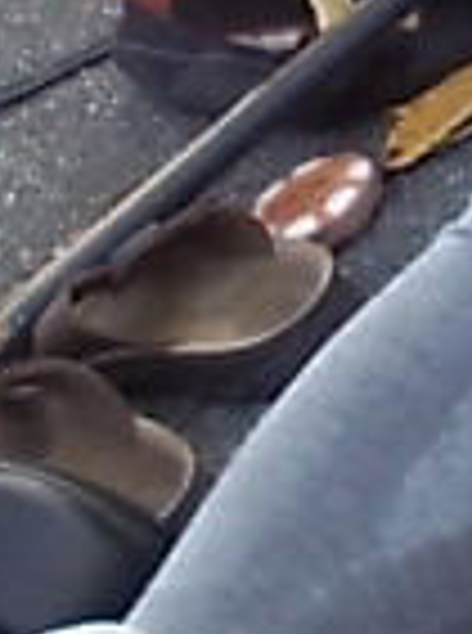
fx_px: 2411
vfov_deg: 14.0
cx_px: 620
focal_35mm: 132
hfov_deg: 10.9
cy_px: -346
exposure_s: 1/58.8
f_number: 3.5
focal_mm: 3.73
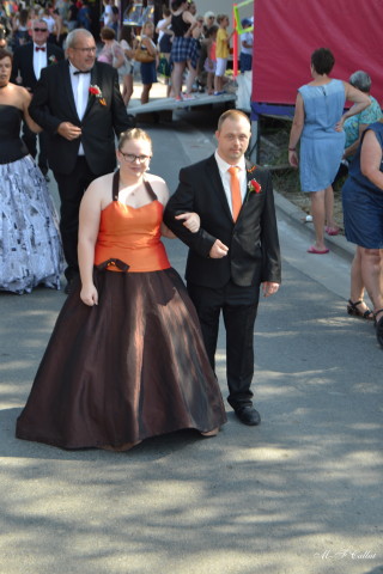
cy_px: 287
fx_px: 1316
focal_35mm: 82
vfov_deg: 24.6
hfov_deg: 16.6
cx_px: 192
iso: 160
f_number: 5.6
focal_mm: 55
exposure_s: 1/125
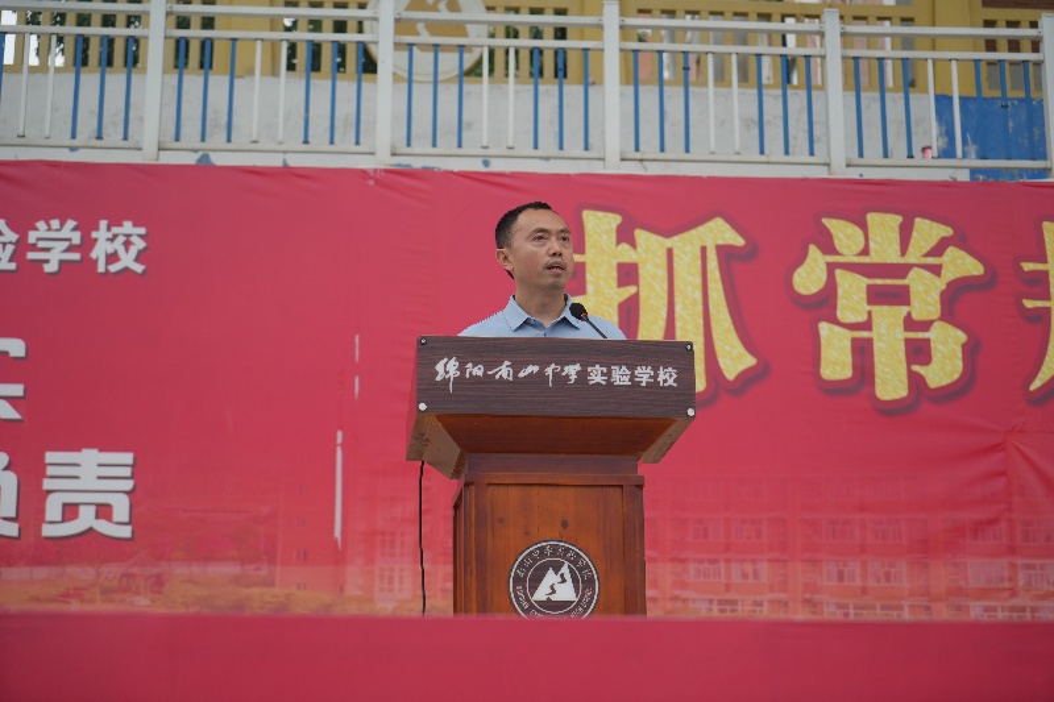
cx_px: 527
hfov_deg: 28.8
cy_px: 351
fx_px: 2049
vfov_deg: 19.4
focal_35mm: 70
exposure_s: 1/250
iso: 100
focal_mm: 70
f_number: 4.5
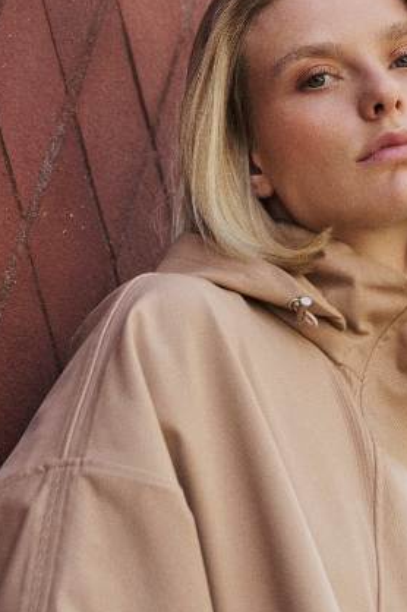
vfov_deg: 12.0
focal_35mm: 171
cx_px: 264
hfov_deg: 8.0
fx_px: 2904
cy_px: 381
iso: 80
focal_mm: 102
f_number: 5
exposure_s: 1/80
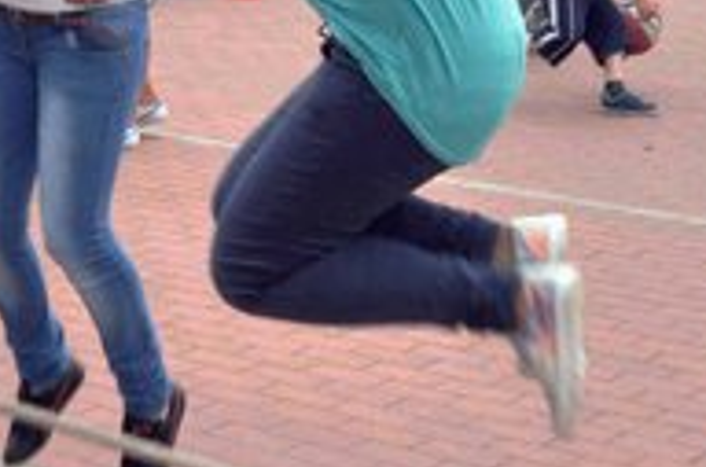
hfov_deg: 18.1
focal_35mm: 112
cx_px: 132
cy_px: 55
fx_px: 2191
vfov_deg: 12.1
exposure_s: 1/200
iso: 800
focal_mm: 22
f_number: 14
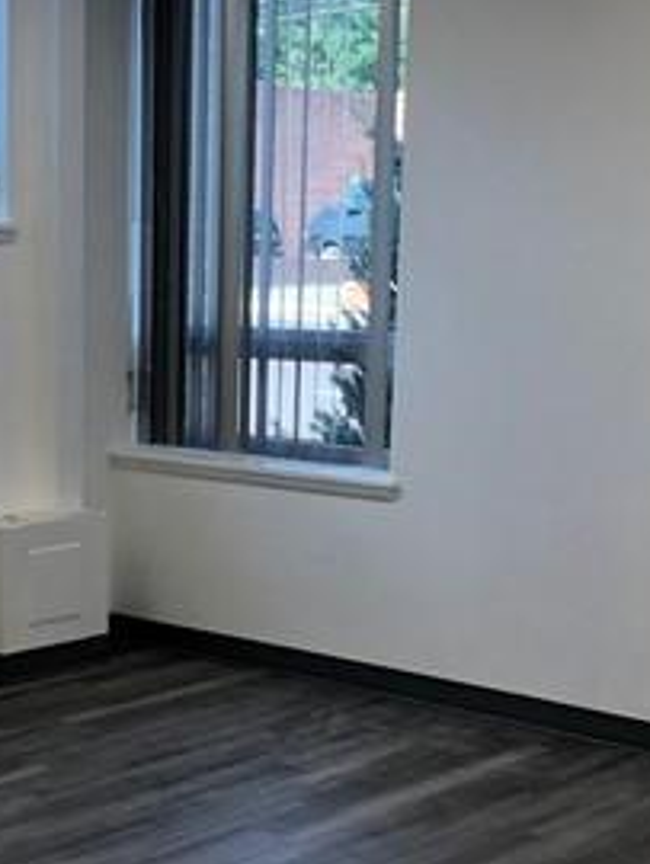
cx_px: 80
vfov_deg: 18.4
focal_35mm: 106
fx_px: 2650
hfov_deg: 13.9
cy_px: 627
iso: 50
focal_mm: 4
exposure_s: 1/120
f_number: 1.8
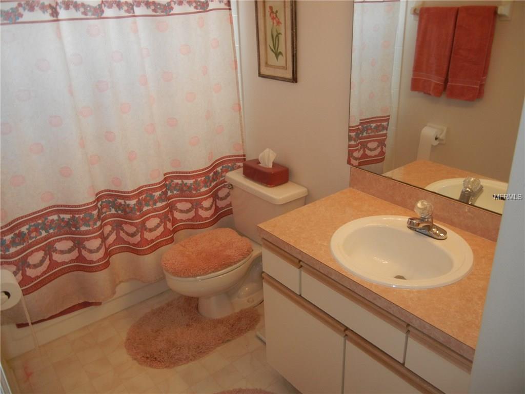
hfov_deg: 60.0
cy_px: 197
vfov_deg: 46.8
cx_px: 262
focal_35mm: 30
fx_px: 455
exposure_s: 1/39.1
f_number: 3.5
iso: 160
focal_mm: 5.4
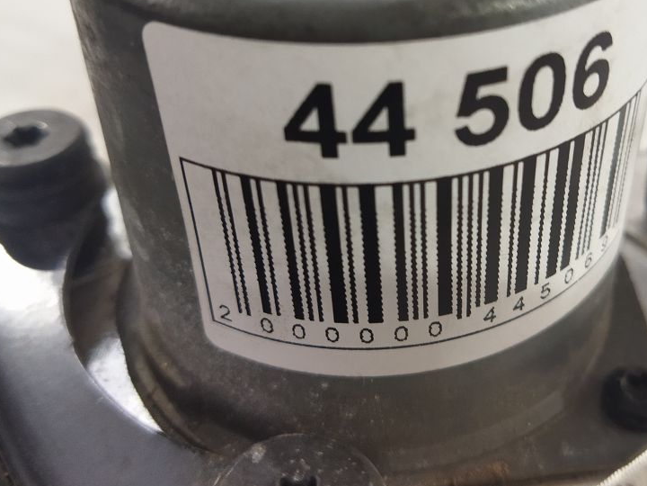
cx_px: 403
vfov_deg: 32.0
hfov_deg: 41.8
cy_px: 170
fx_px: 841
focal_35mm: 45
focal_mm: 4.71
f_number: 1.79
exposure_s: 1/50
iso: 303
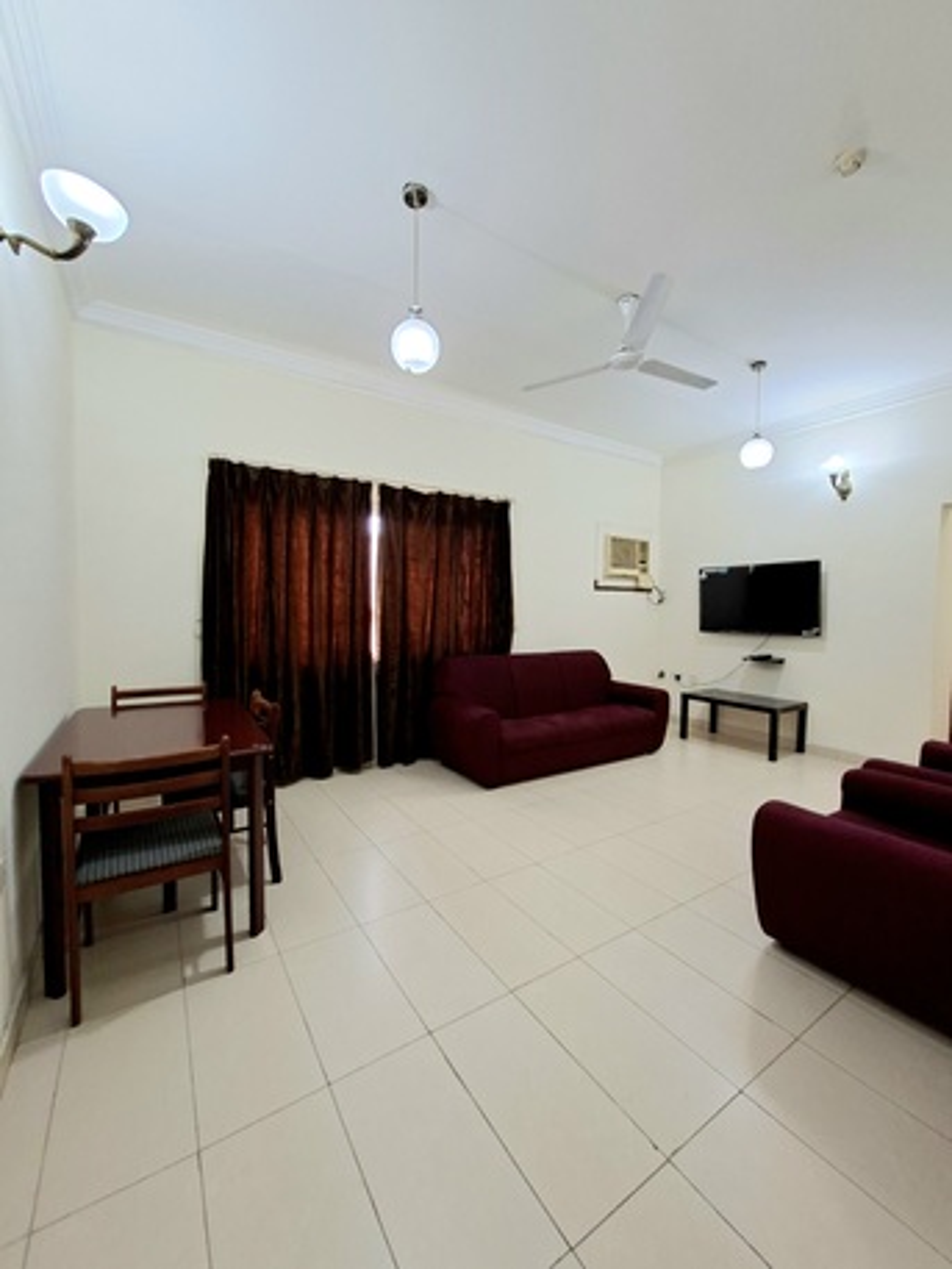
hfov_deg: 89.9
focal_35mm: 13
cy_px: 634
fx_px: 476
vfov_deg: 106.2
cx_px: 476
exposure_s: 1/40
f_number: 2.2
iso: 200
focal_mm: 1.74
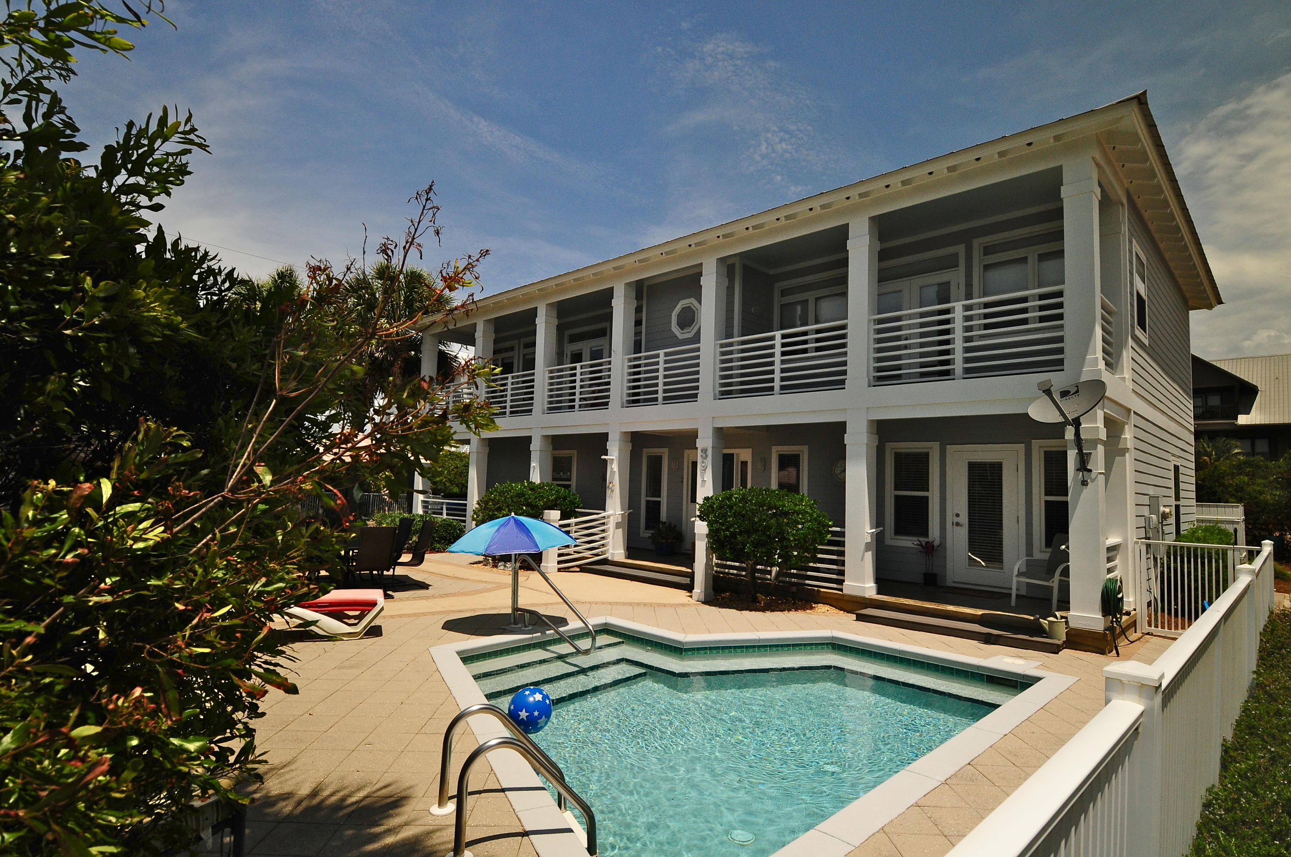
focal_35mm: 18
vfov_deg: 67.2
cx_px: 646
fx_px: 645
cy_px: 428
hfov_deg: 90.1
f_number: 11
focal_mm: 12
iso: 400
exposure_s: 1/500
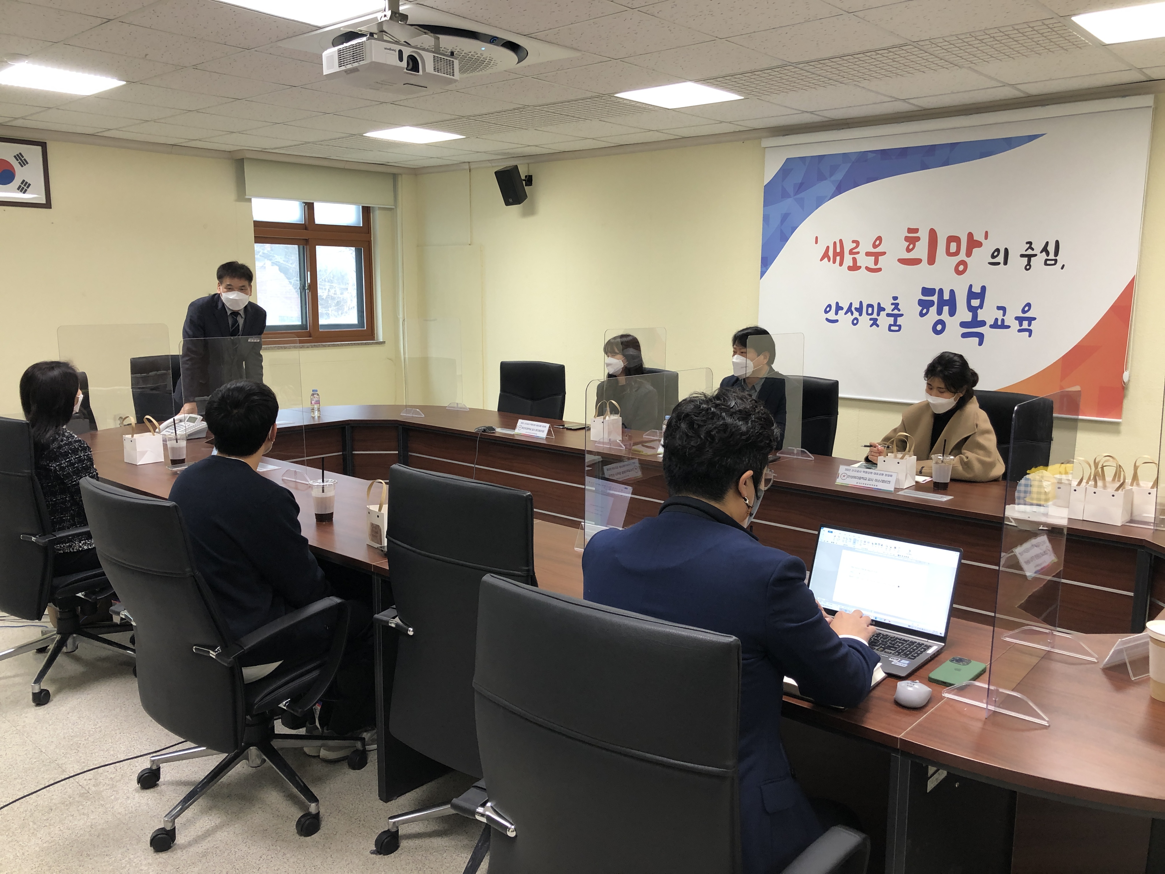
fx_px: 942
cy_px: 437
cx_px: 582
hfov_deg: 63.4
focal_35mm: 28
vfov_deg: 49.7
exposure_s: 1/24
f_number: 1.8
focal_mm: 4
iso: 32
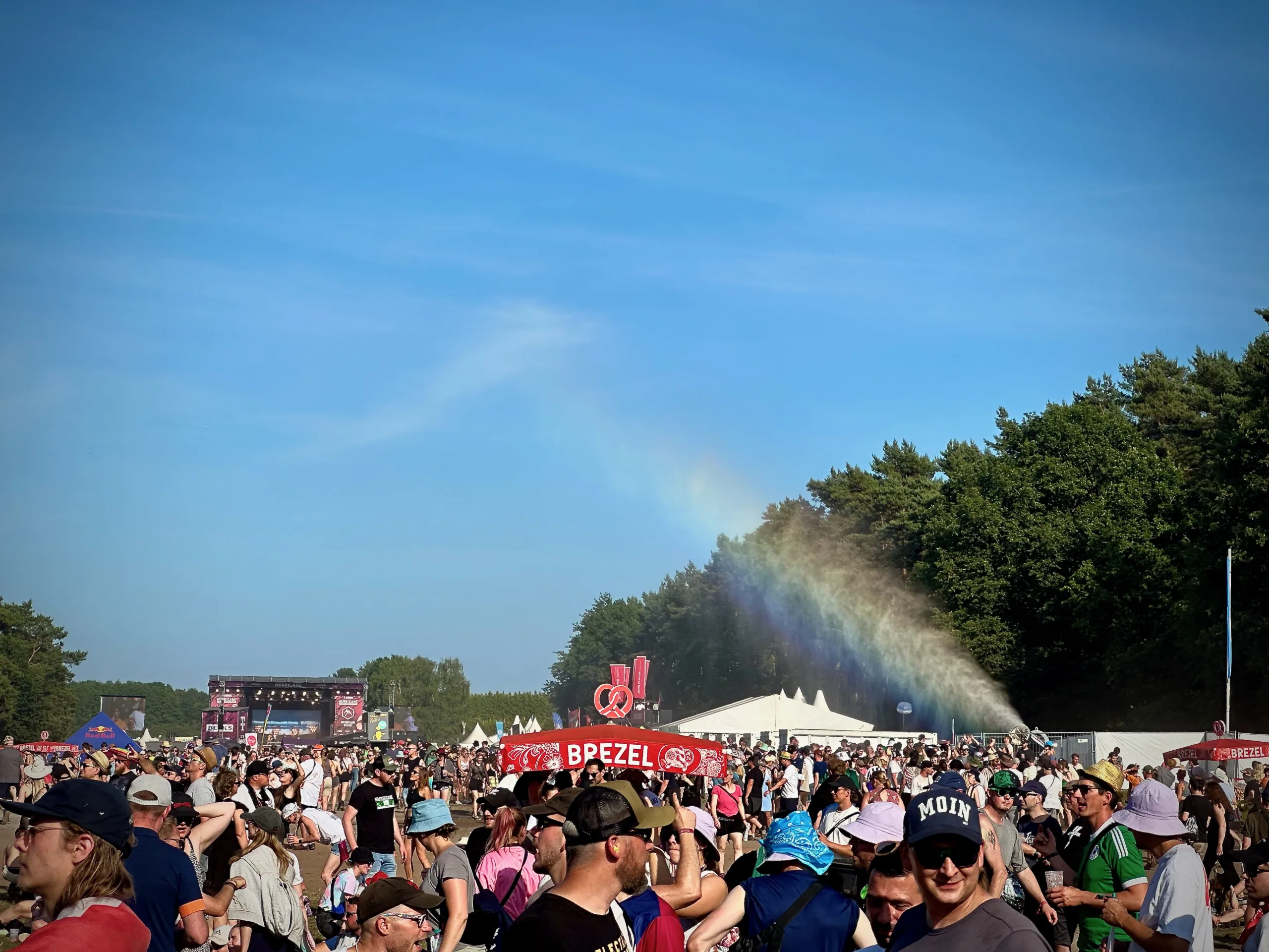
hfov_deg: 25.3
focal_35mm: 77
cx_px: 634
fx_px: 2823
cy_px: 476
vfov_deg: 19.1
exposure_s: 1/889
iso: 32
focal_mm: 9
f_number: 2.8
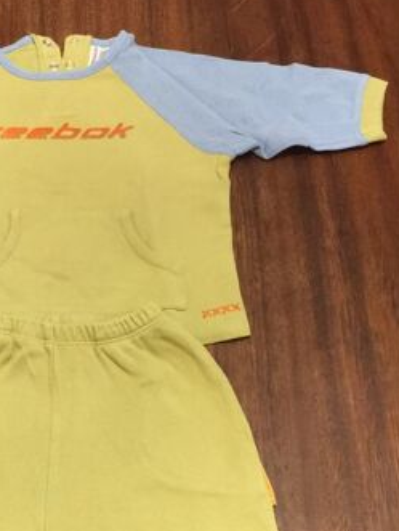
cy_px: 363
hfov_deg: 25.5
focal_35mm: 56
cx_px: 61
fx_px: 859
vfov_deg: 33.9
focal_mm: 4.15
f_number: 2.2
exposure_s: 1/10
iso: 125
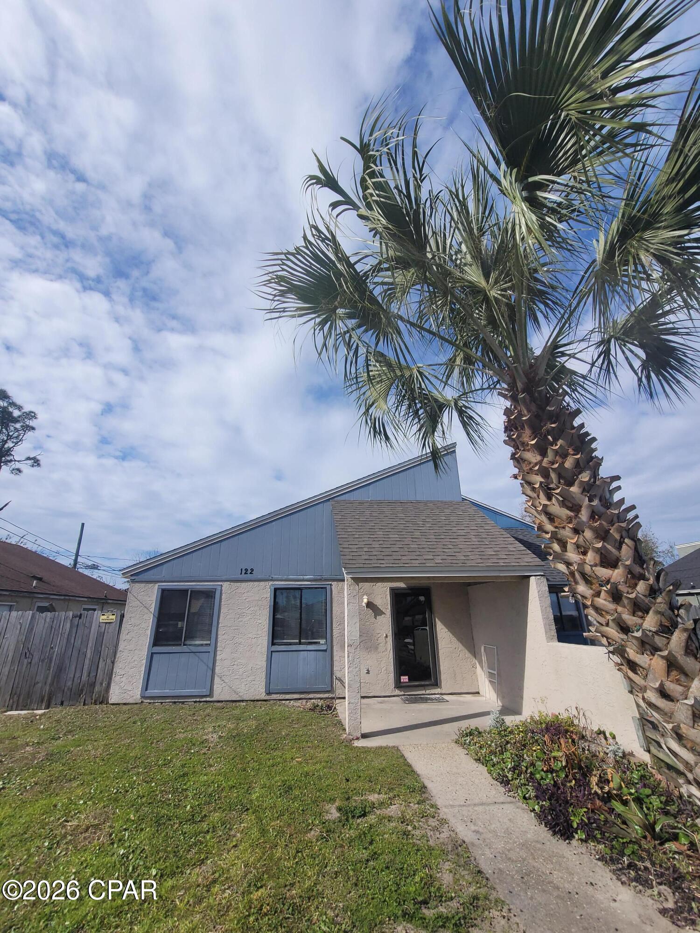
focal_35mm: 13
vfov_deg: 106.2
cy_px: 466
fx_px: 351
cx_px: 350
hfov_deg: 89.9
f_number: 2.2
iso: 64
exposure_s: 1/2657
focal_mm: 2.2
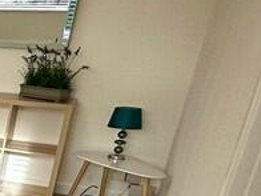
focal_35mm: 73
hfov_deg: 16.8
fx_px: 550
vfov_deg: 19.6
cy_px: 196
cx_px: -306
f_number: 2.2
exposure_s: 1/101
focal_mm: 2.22
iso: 100
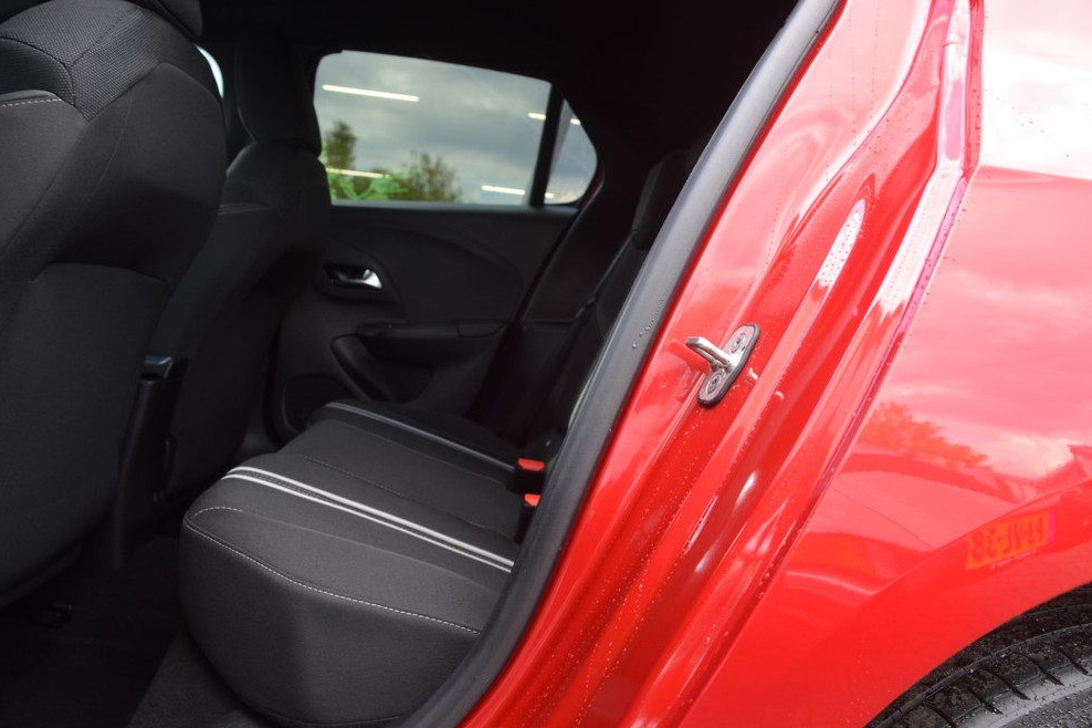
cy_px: 371
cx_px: 534
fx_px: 849
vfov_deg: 46.4
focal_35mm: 28
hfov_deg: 65.5
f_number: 5.6
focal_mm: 18
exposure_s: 1/125
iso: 400
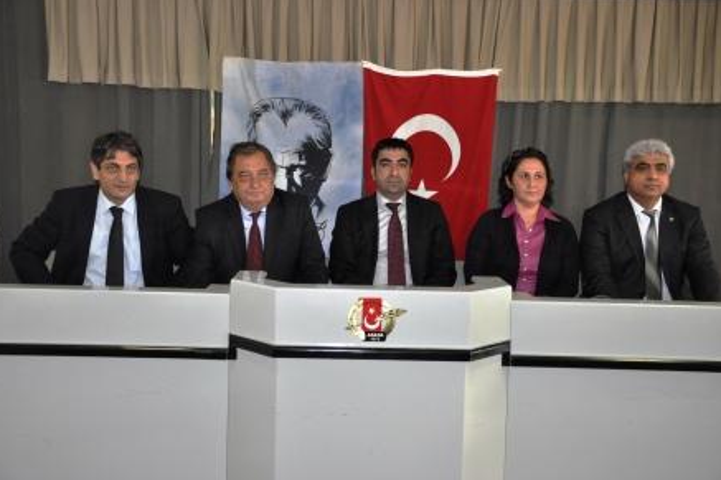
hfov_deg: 45.4
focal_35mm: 43
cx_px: 360
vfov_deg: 31.2
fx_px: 861
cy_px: 238
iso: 800
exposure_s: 1/60
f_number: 4
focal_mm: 28
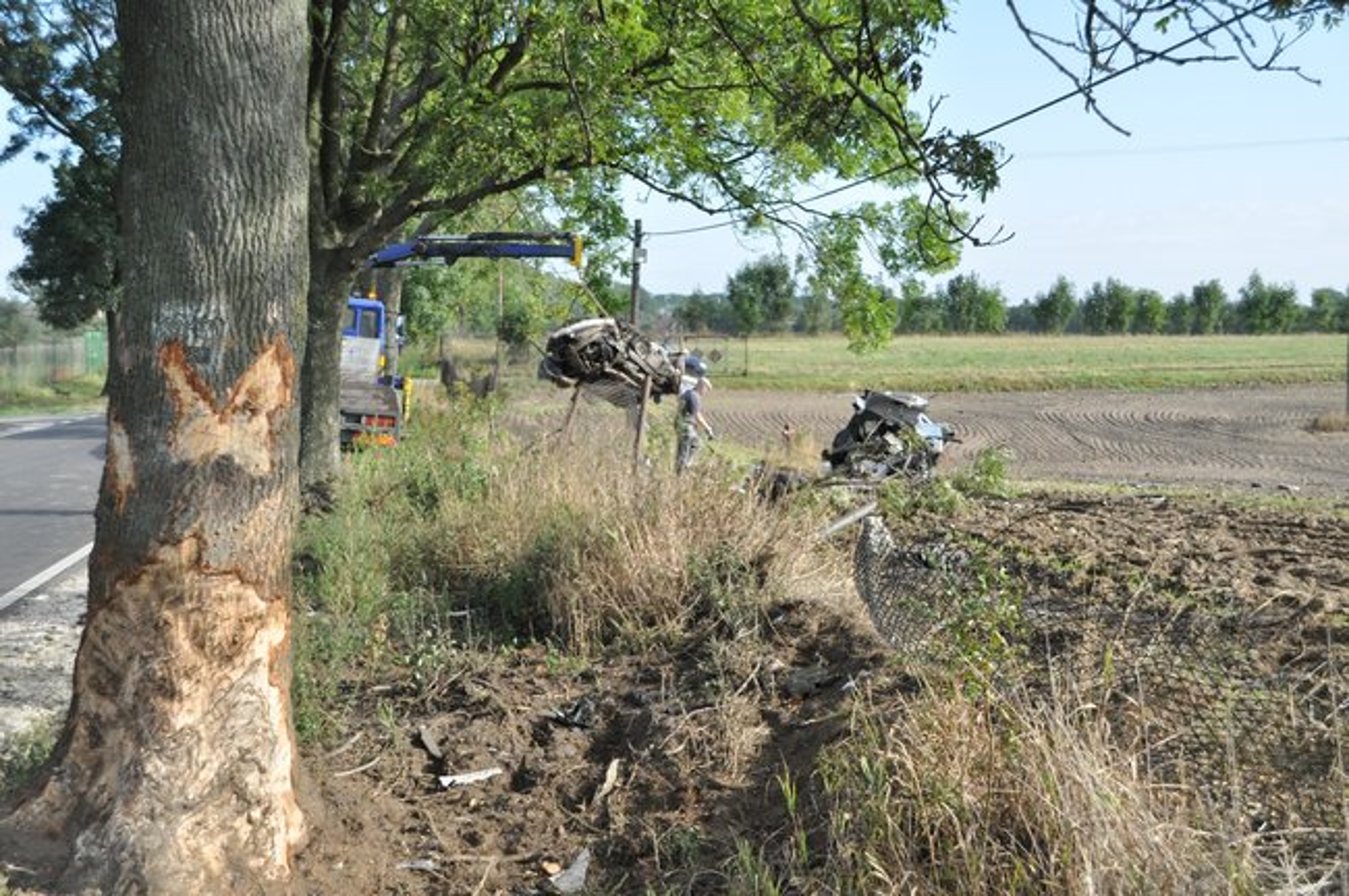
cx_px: 674
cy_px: 448
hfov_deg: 41.2
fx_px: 1797
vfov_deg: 28.0
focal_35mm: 48
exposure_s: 1/3200
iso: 1600
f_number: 6.3
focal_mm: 32
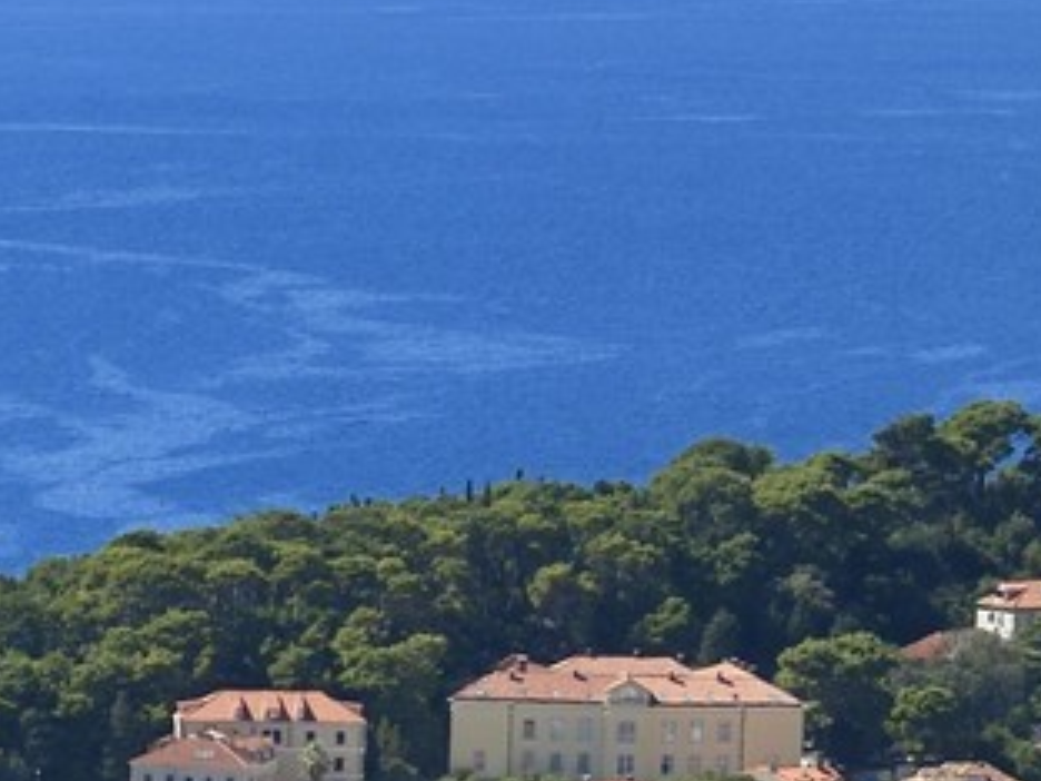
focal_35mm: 345
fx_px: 10375
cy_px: 1619
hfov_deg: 5.5
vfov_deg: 4.3
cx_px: -1582
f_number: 9
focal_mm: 70
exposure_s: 1/400
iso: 200
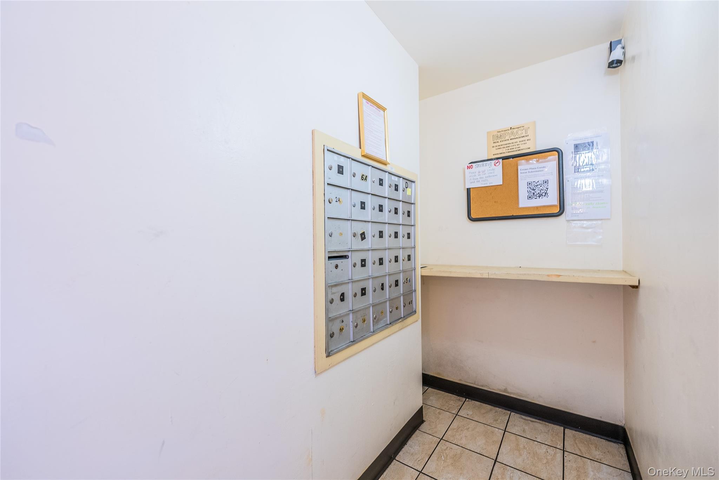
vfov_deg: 81.3
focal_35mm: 14
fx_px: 280
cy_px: 240
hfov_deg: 104.2
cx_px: 360
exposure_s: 1/13
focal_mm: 14
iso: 125
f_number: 2.8
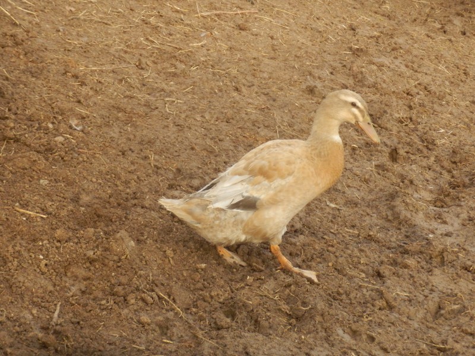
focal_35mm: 96
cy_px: 178
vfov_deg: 15.4
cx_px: 238
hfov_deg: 20.4
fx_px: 1317
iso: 500
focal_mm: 17.1
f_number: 5.3
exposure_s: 1/320
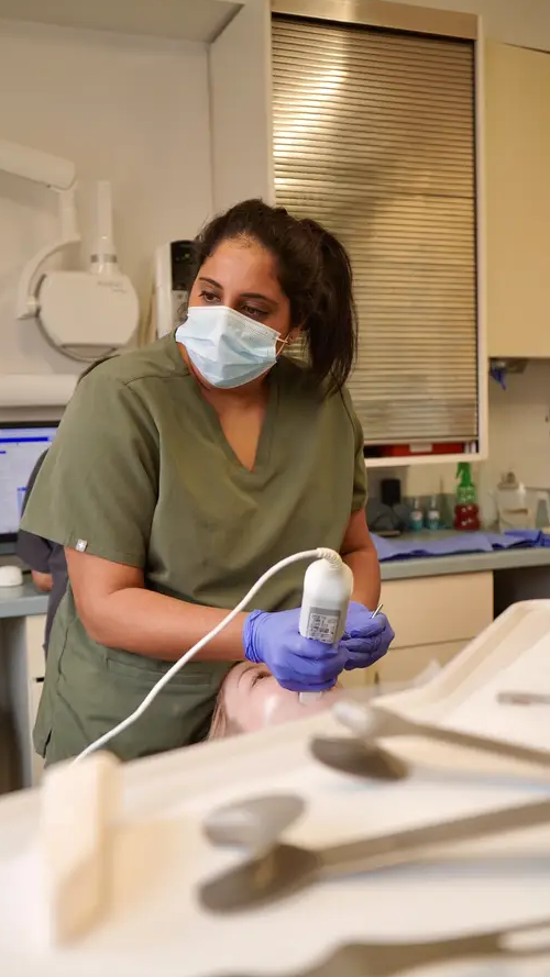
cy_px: 484
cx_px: 272
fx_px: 908
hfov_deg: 33.7
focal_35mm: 35
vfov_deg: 56.6
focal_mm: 33
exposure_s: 1/160
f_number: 4
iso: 640
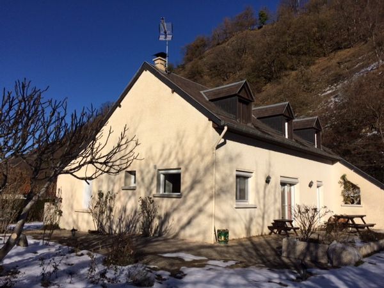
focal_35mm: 29
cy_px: 144
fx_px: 322
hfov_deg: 61.7
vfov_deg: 48.2
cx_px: 192
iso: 32
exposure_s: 1/5882
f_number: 2.2
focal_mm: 4.15
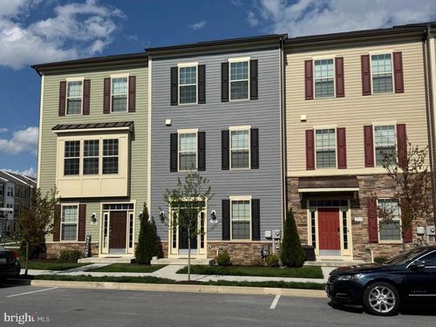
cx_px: 218
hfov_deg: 71.6
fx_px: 302
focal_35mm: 24
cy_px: 164
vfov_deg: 56.8
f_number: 1.78
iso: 80
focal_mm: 6.76
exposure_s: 1/9009
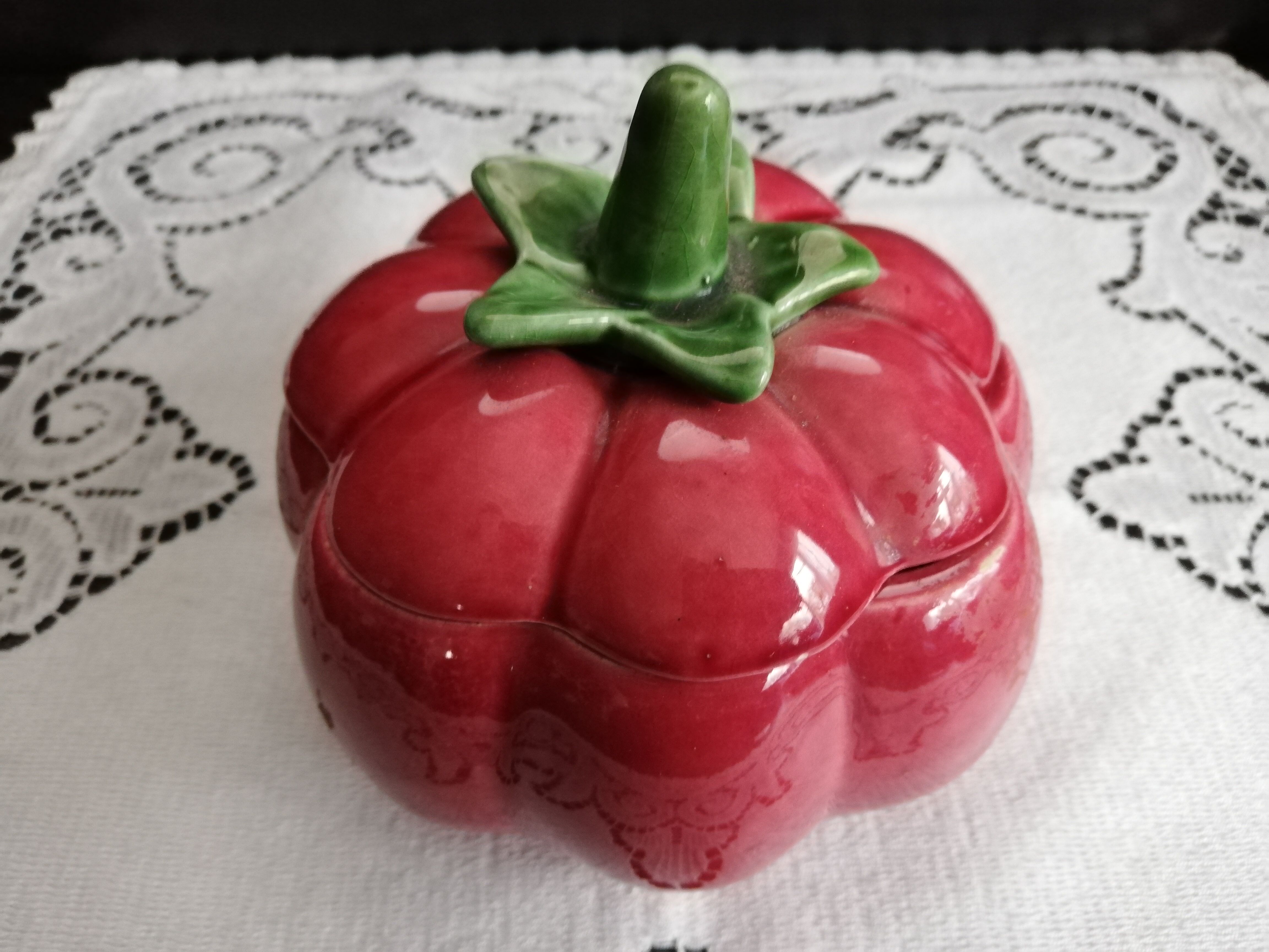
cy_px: 476
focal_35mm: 26
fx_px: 953
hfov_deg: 67.3
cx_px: 634
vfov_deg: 53.1
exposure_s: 1/25
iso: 400
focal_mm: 3.81
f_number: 2.2
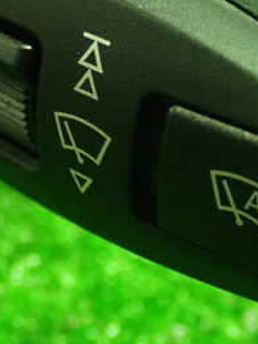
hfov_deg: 14.9
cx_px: 123
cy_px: 103
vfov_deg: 19.7
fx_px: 985
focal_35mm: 99
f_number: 2.9
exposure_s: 1/10
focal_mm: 7.84
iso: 1250
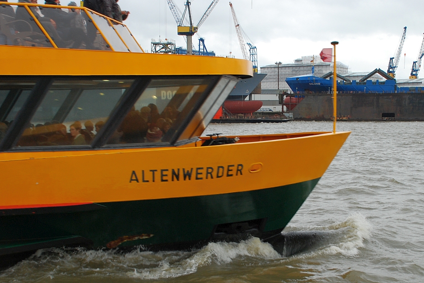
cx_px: 214
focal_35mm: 46
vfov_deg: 29.3
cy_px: 146
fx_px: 542
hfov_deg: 42.7
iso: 280
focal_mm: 28
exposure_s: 1/60
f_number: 4
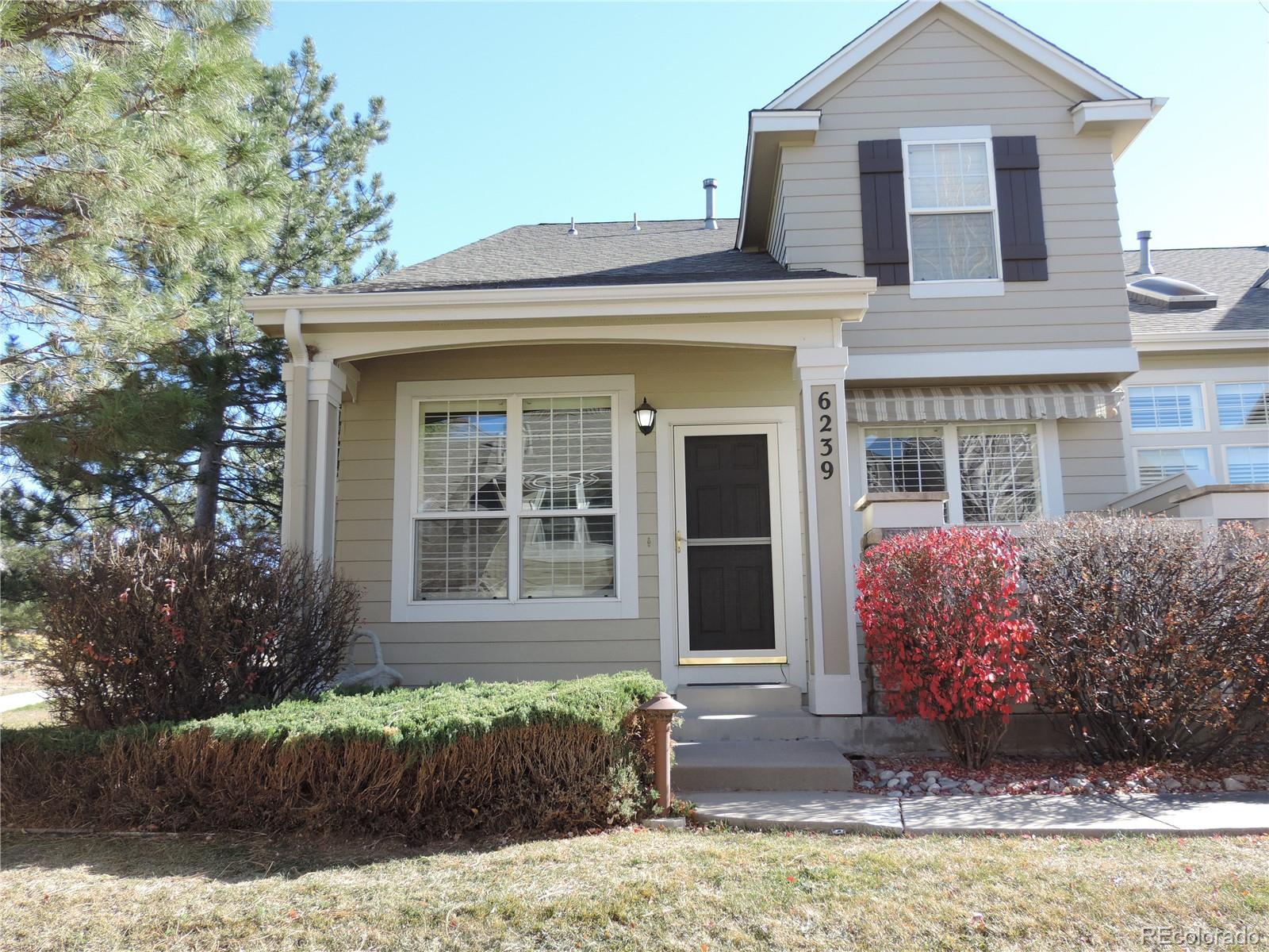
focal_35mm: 30
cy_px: 476
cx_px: 634
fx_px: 1100
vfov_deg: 46.8
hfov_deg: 60.0
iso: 80
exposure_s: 1/200
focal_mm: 5.3
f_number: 3.1
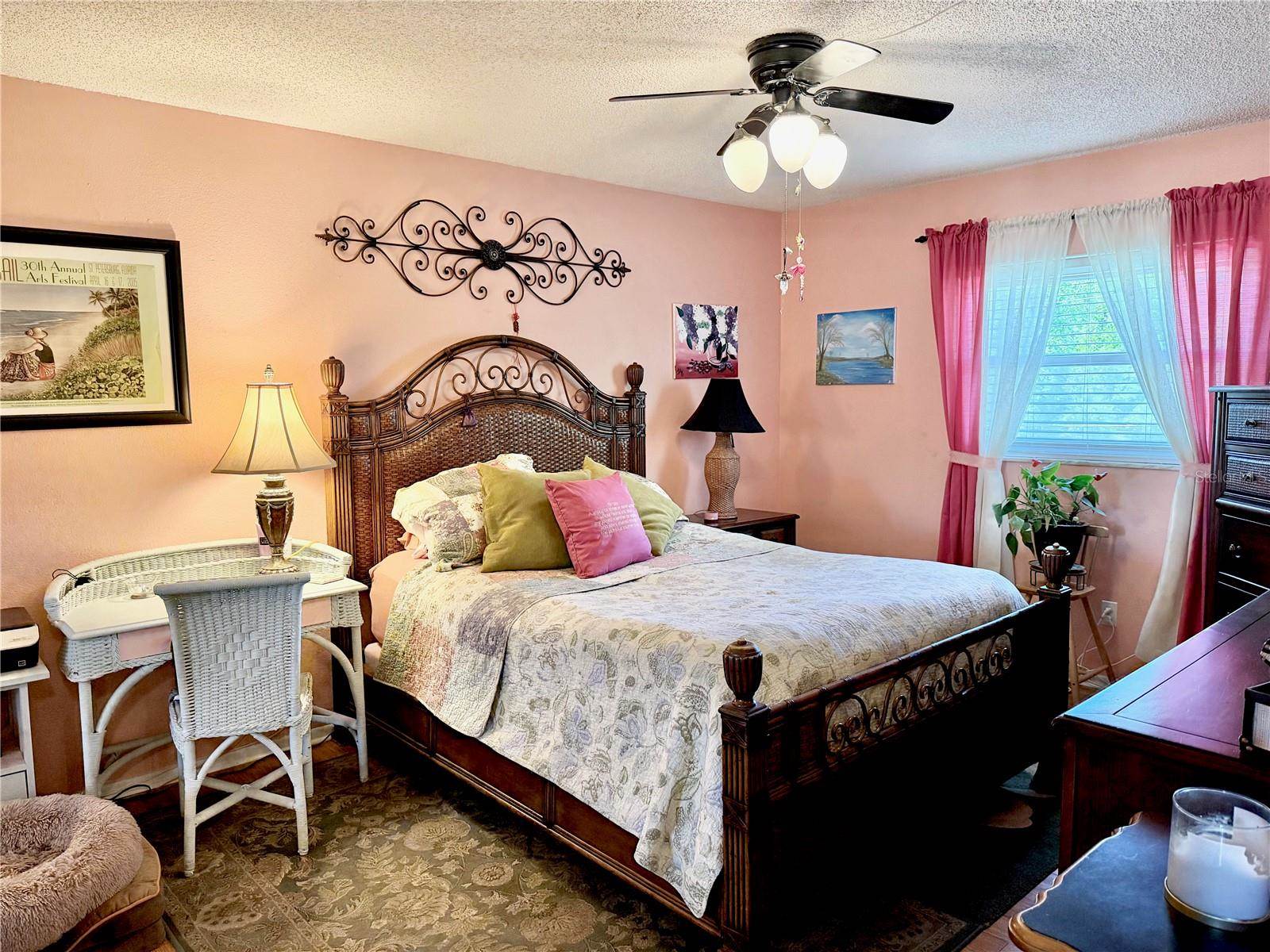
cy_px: 476
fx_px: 881
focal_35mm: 24
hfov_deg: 71.6
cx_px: 635
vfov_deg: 56.8
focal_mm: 6.76
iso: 400
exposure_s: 1/120
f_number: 1.78
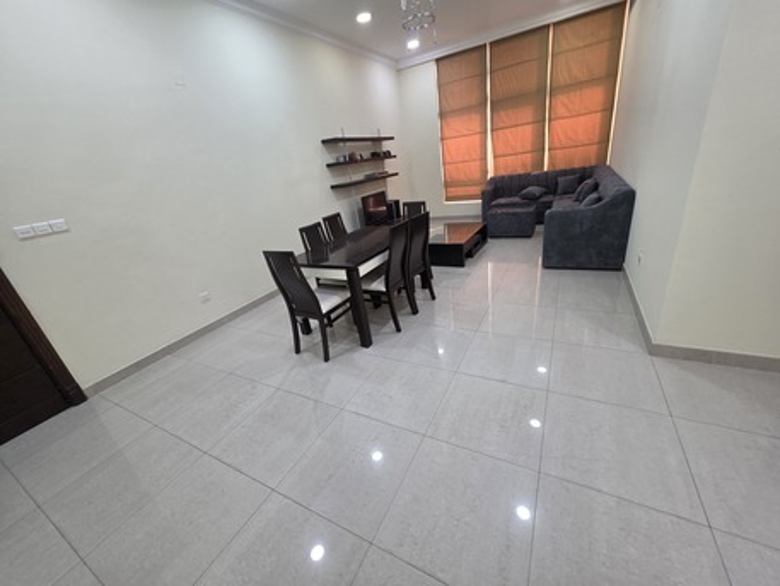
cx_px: 390
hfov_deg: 106.2
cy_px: 293
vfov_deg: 89.9
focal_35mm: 13
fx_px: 293
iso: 64
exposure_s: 1/50
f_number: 1.9
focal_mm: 2.2
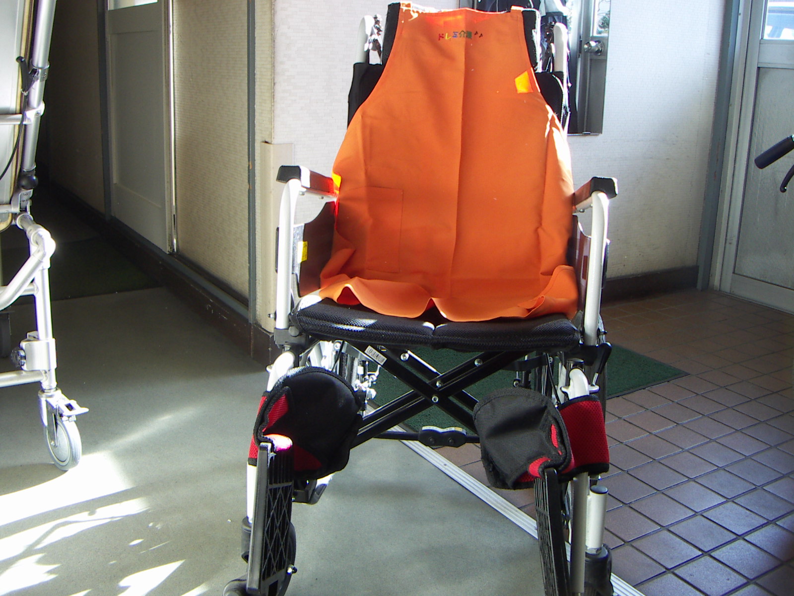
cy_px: 298
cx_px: 397
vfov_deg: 39.7
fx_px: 826
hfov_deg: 51.4
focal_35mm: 36
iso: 50
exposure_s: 1/50
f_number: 2.8
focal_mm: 4.7
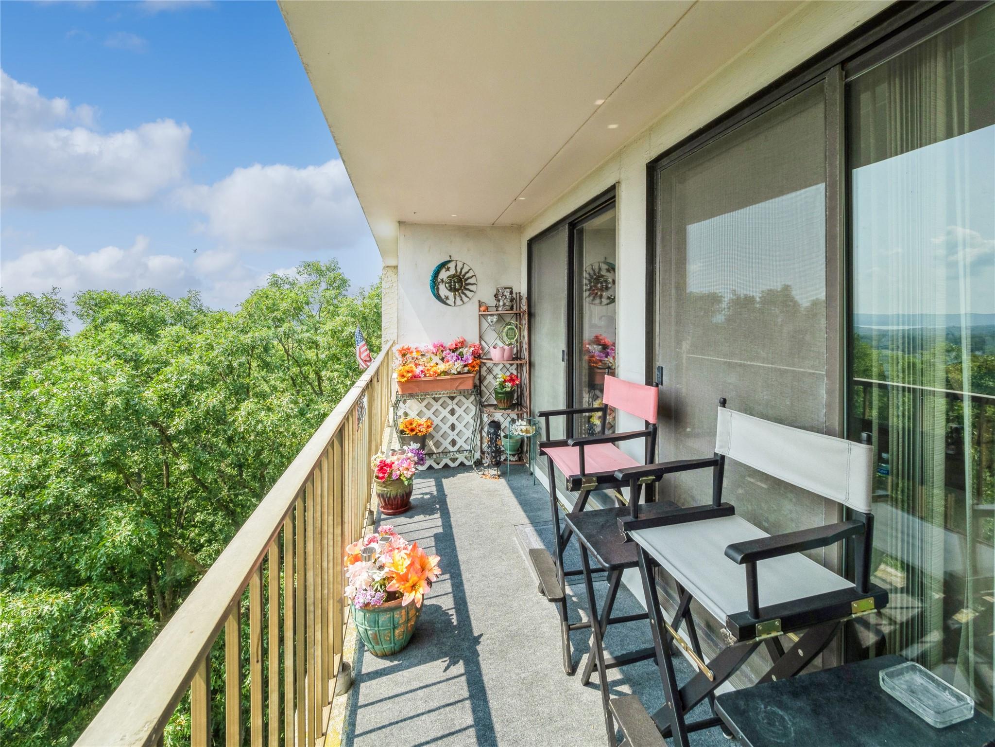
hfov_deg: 102.1
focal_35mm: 14
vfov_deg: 85.7
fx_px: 402
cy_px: 374
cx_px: 498
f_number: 8
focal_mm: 7
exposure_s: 1/200
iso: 200
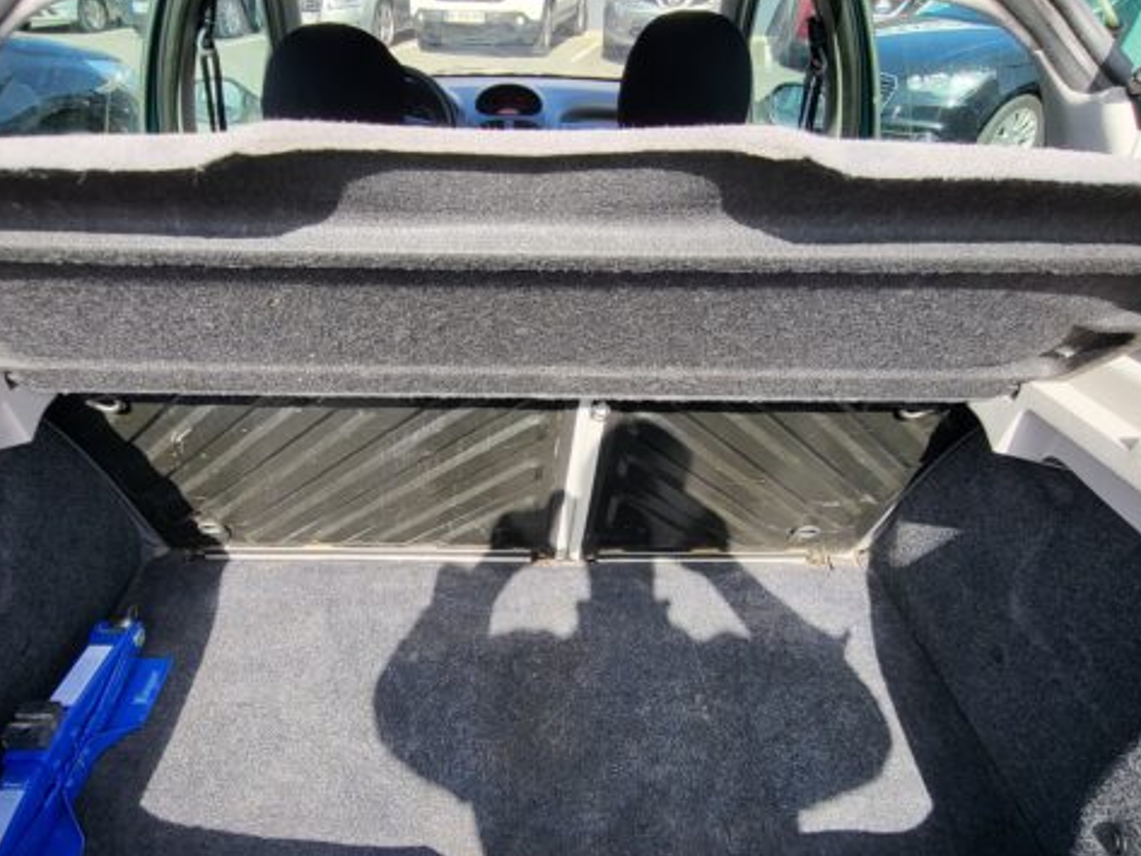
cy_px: 480
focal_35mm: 22
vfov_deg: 60.9
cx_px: 514
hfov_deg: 76.2
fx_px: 725
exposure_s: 1/202
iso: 32
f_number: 2.2
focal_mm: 1.74
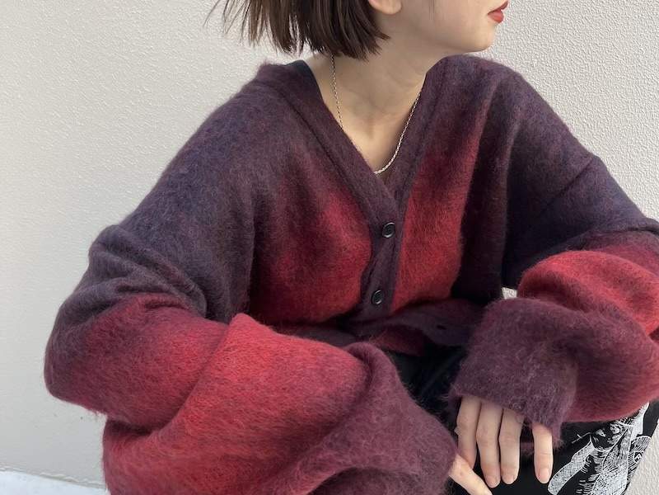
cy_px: 248
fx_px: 495
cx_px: 330
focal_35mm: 26
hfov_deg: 67.3
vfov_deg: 53.1
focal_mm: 5.7
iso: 50
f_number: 1.5
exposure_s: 1/330
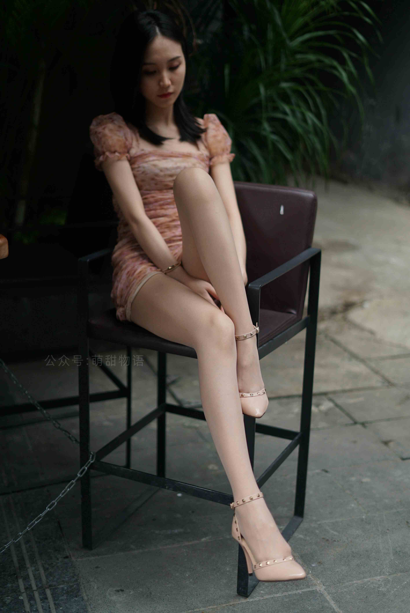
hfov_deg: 27.0
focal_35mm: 50
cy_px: 306
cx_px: 205
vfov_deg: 39.6
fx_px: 853
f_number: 1.8
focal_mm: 50
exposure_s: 1/2000
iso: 200
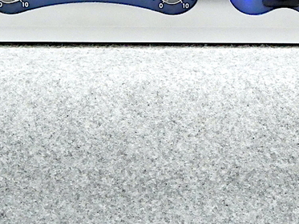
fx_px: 778
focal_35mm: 90
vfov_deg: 15.9
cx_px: 166
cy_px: -25
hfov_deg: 21.8
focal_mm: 6.3
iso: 1600
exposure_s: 1/40
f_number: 6.3
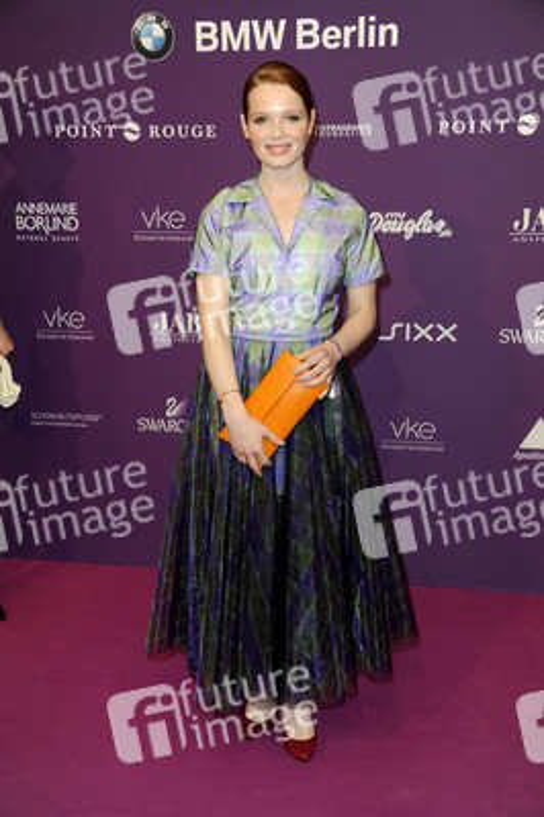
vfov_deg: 41.1
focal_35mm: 48
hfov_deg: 28.0
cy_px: 408
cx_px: 272
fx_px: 1090
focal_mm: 48
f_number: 6.3
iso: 500
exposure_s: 1/200
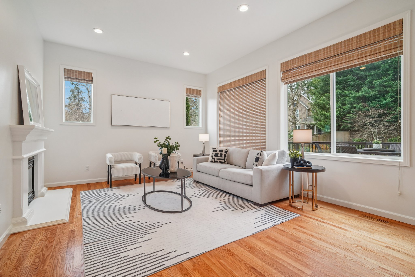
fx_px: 184
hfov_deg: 96.7
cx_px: 208
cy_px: 138
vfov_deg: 73.7
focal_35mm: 16
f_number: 8
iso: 1600
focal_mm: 16
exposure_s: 1/60
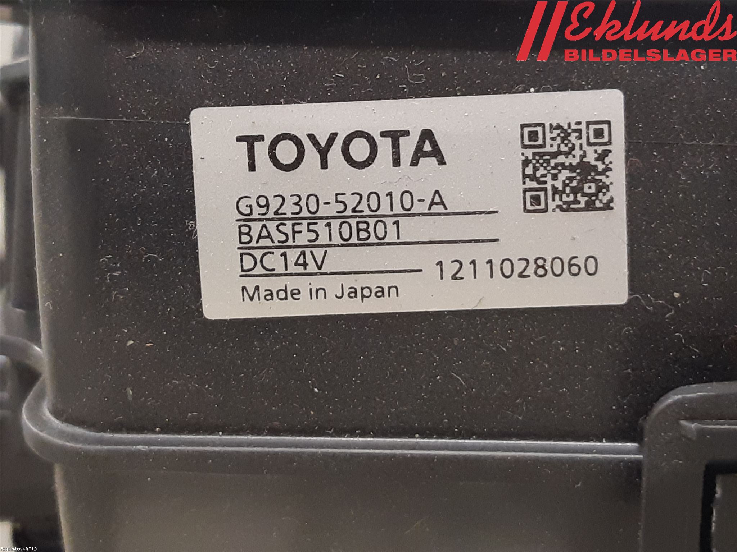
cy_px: 276
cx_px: 368
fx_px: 554
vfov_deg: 53.1
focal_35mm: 26
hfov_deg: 67.3
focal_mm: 3.93
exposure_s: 1/50
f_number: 1.7
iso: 250
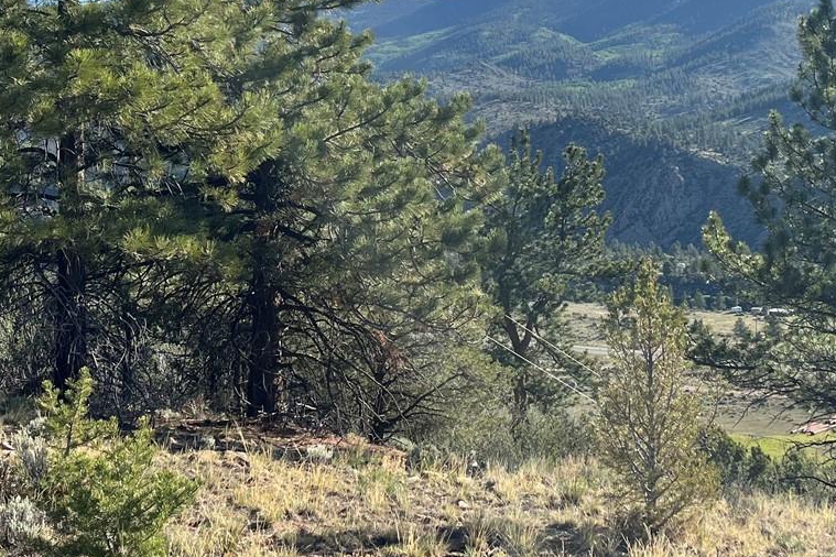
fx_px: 1324
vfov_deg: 23.6
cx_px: 556
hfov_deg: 34.7
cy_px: 156
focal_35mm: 57
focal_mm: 5.1
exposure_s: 1/2632
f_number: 1.6
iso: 50
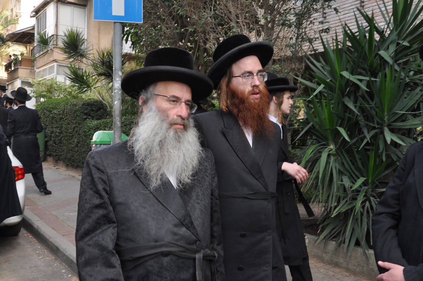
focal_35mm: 39
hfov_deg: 49.6
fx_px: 458
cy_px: 140
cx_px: 212
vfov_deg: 34.1
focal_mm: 26
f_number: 8
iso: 320
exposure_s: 1/80
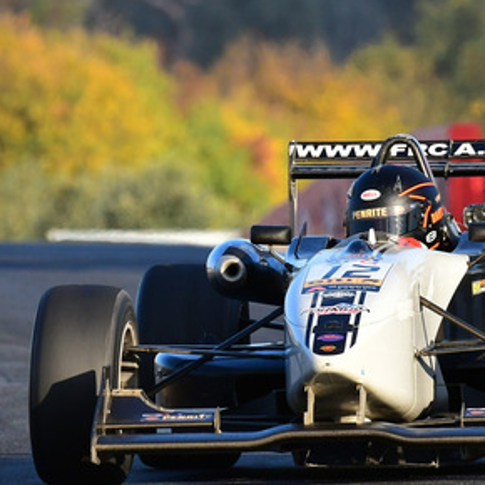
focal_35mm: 1760
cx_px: 186
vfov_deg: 1.0
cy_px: 170
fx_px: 27899
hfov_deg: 1.0
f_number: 10
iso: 1000
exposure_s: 1/640
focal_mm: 500
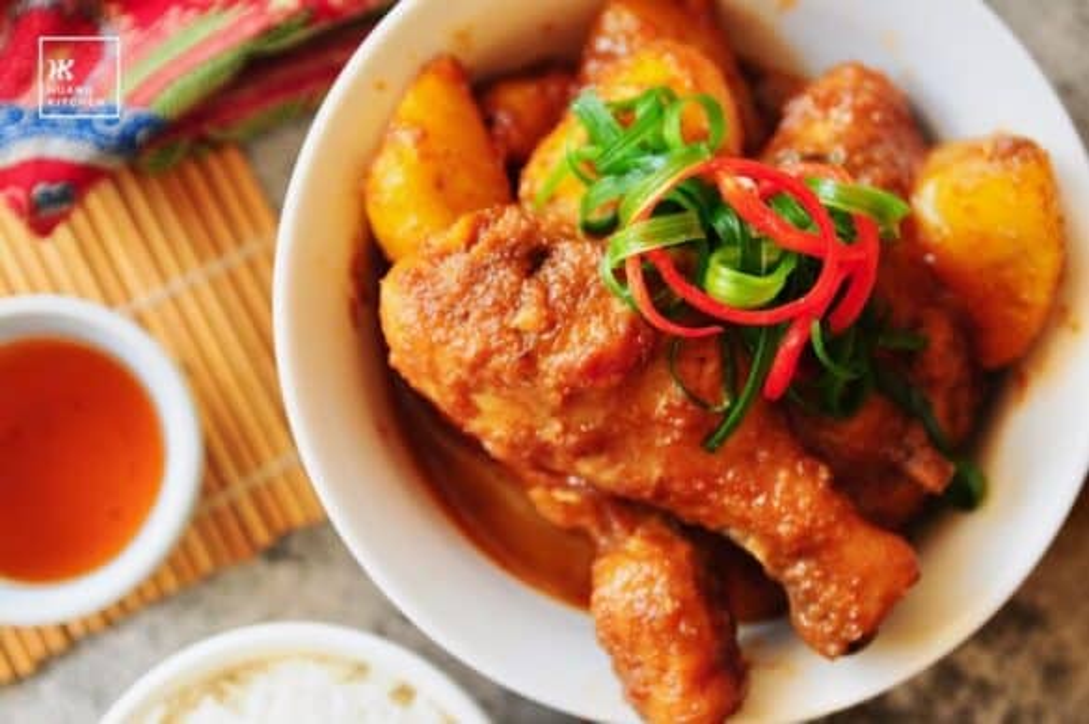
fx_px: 1813
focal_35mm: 60
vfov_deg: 22.6
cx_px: 544
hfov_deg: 33.4
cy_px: 362
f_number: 4
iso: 160
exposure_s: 1/180
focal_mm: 40
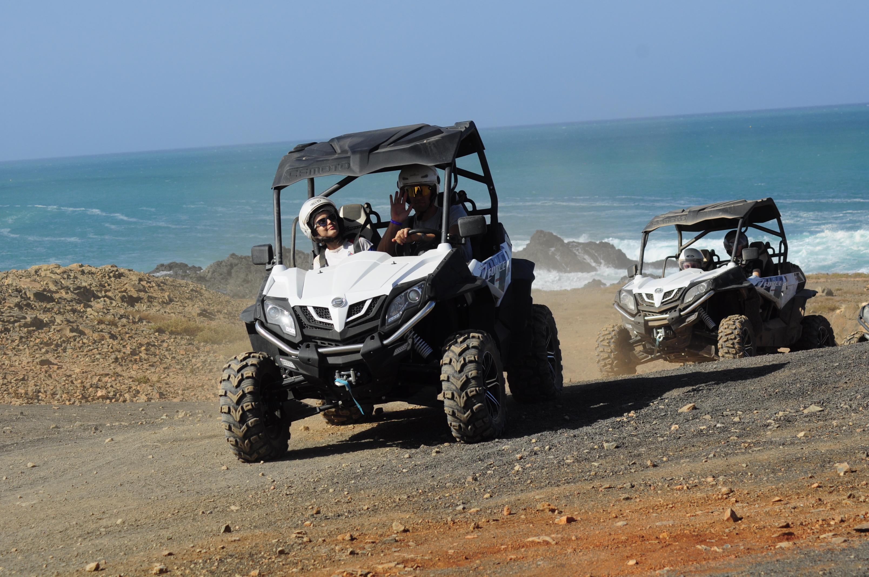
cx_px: 434
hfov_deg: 19.5
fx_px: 2531
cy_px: 288
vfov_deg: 13.0
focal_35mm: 105
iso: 200
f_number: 7.1
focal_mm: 70
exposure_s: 1/800
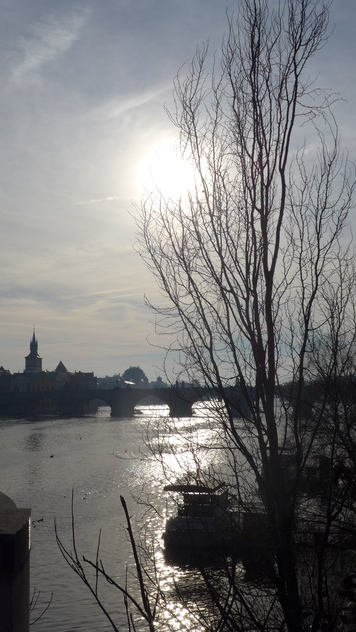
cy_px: 315
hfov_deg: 27.7
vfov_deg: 47.3
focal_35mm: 43
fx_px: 721
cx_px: 154
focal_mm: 8
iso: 80
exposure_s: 1/2000
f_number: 6.3
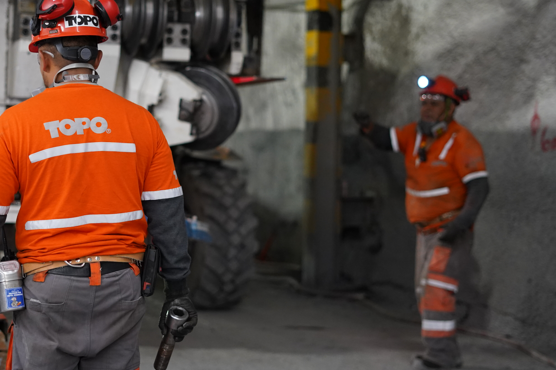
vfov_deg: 18.2
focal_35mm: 75
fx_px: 1158
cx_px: 194
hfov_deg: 26.9
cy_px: 148
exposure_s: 1/160
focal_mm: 50
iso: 2500
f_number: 2
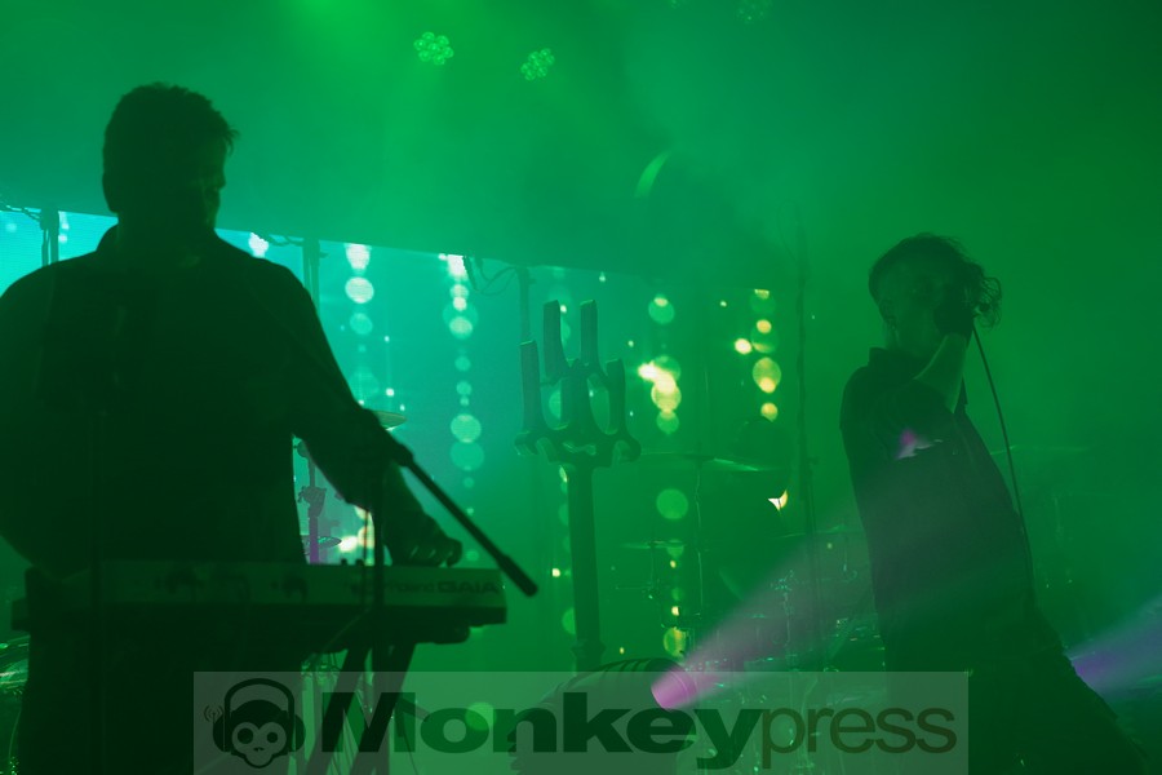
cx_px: 581
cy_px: 388
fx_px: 2421
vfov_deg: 18.2
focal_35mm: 75
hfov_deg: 27.0
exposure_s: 1/1000
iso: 800
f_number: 2.5
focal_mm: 50
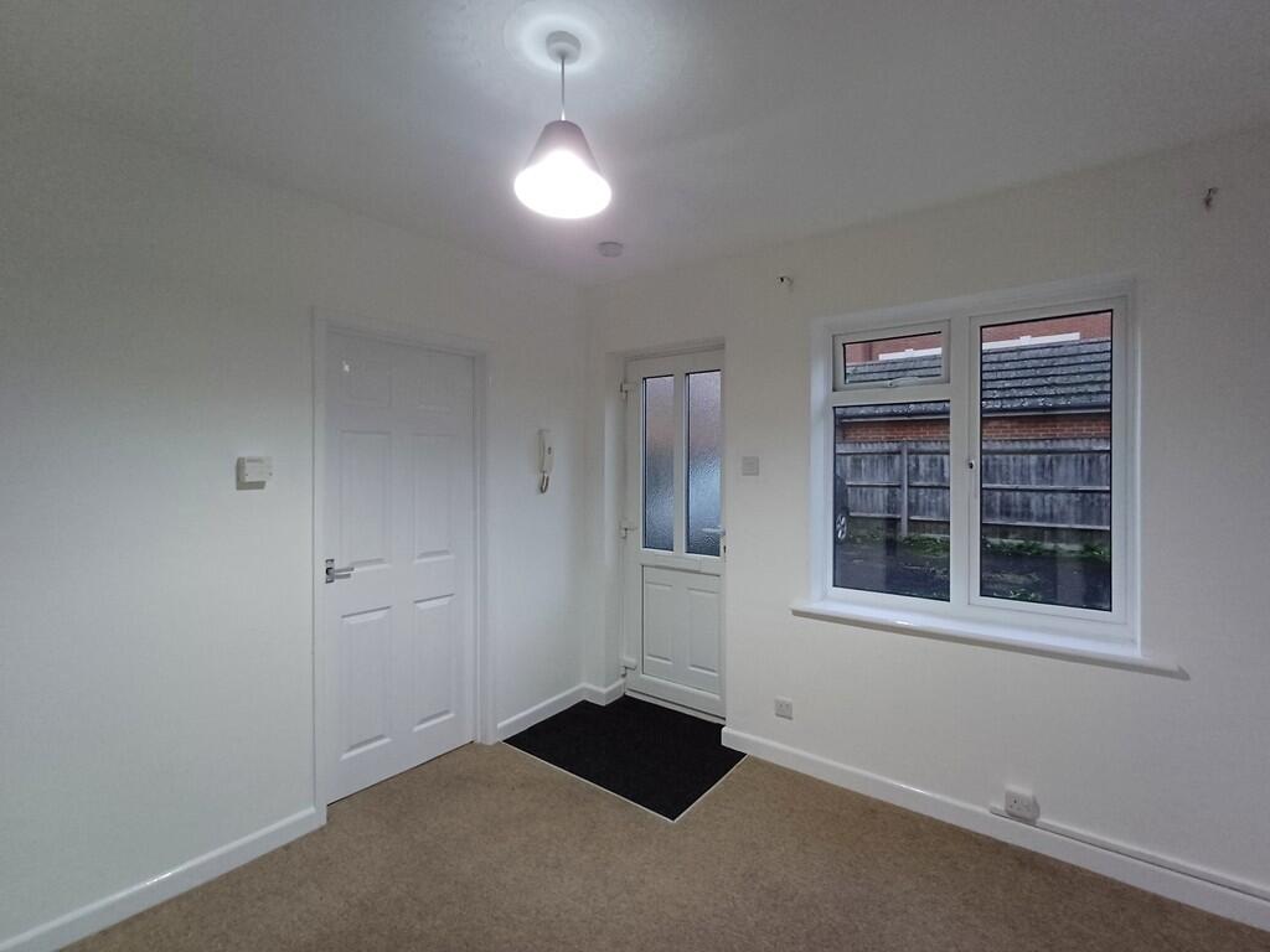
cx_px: 635
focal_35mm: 16
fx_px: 587
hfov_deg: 94.5
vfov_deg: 78.1
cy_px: 476
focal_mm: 1.64
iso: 250
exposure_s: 1/25
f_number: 2.2
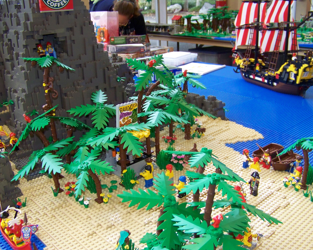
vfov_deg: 39.2
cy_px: 126
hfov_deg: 47.9
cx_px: 154
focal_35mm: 38
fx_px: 352
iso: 200
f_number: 2.8
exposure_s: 1/30
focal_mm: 5.85
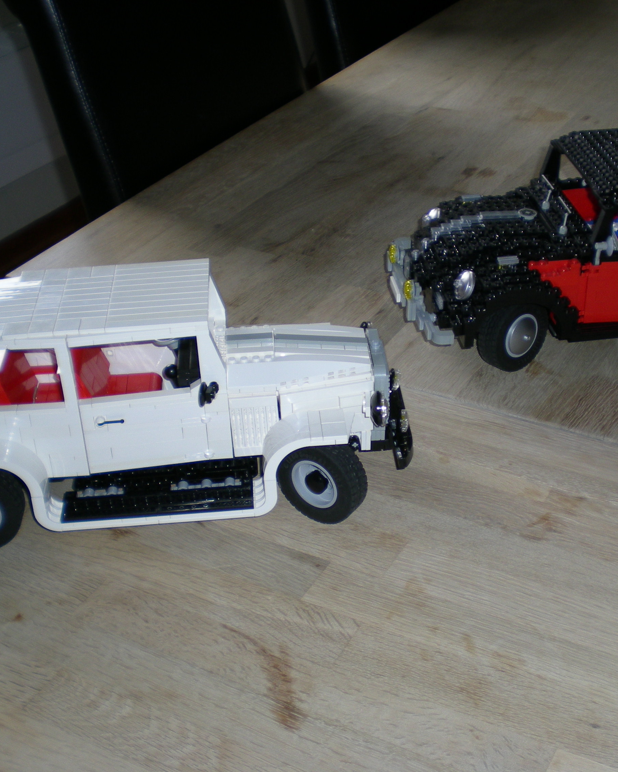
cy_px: 386
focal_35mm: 50
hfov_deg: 30.2
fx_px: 1143
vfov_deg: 37.3
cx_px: 376
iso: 50
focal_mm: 6.3
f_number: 3.1
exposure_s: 1/30
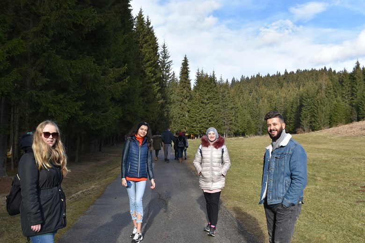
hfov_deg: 55.1
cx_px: 182
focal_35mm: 34
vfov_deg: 38.4
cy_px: 122
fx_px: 350
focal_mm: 23
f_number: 8
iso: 200
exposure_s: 1/250
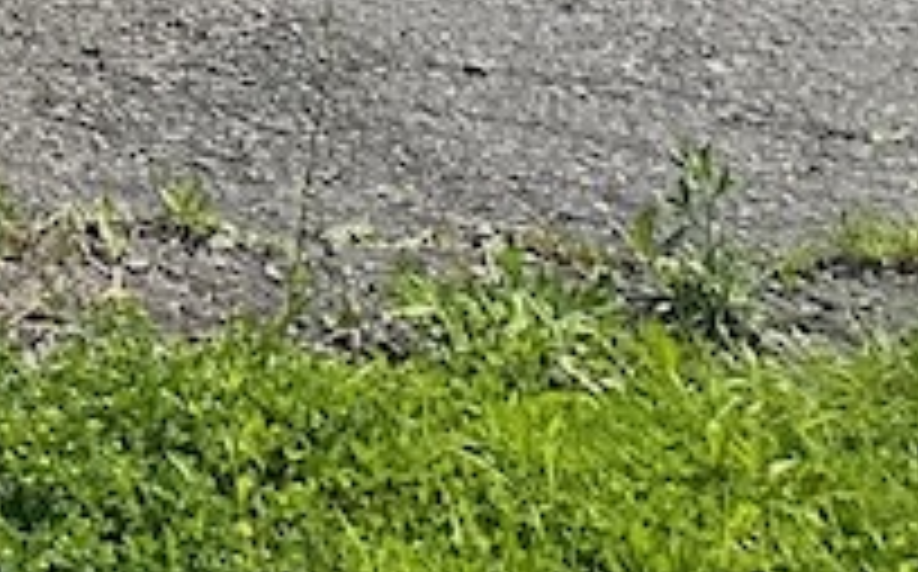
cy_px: -1554
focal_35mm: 160
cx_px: -1868
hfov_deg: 9.8
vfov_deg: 6.8
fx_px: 3999
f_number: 1.78
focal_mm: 6.86
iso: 80
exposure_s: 1/6623
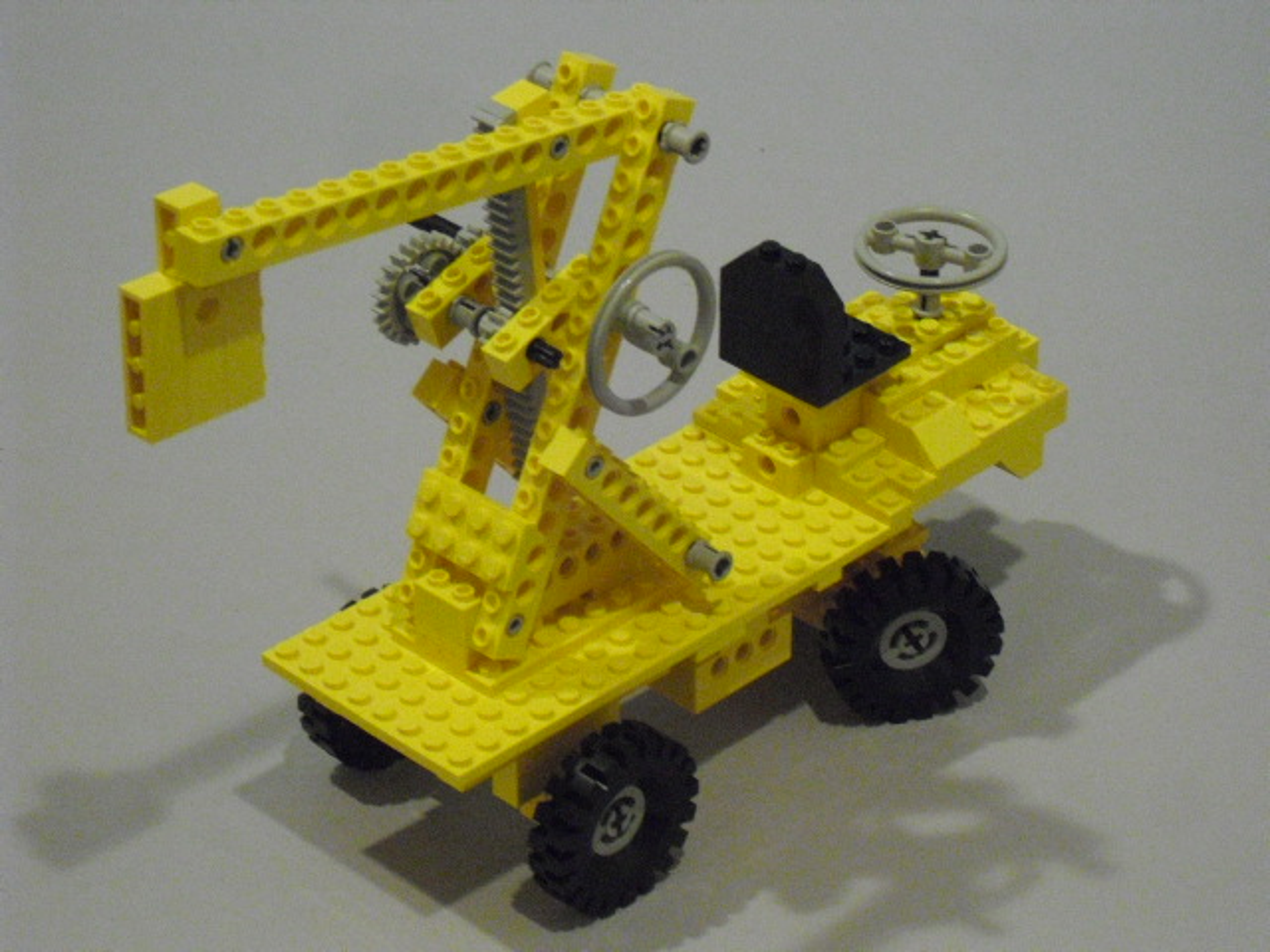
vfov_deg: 13.8
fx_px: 3926
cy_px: 476
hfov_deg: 18.4
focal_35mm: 107
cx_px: 635
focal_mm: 18.9
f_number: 5.6
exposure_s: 1/15
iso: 800
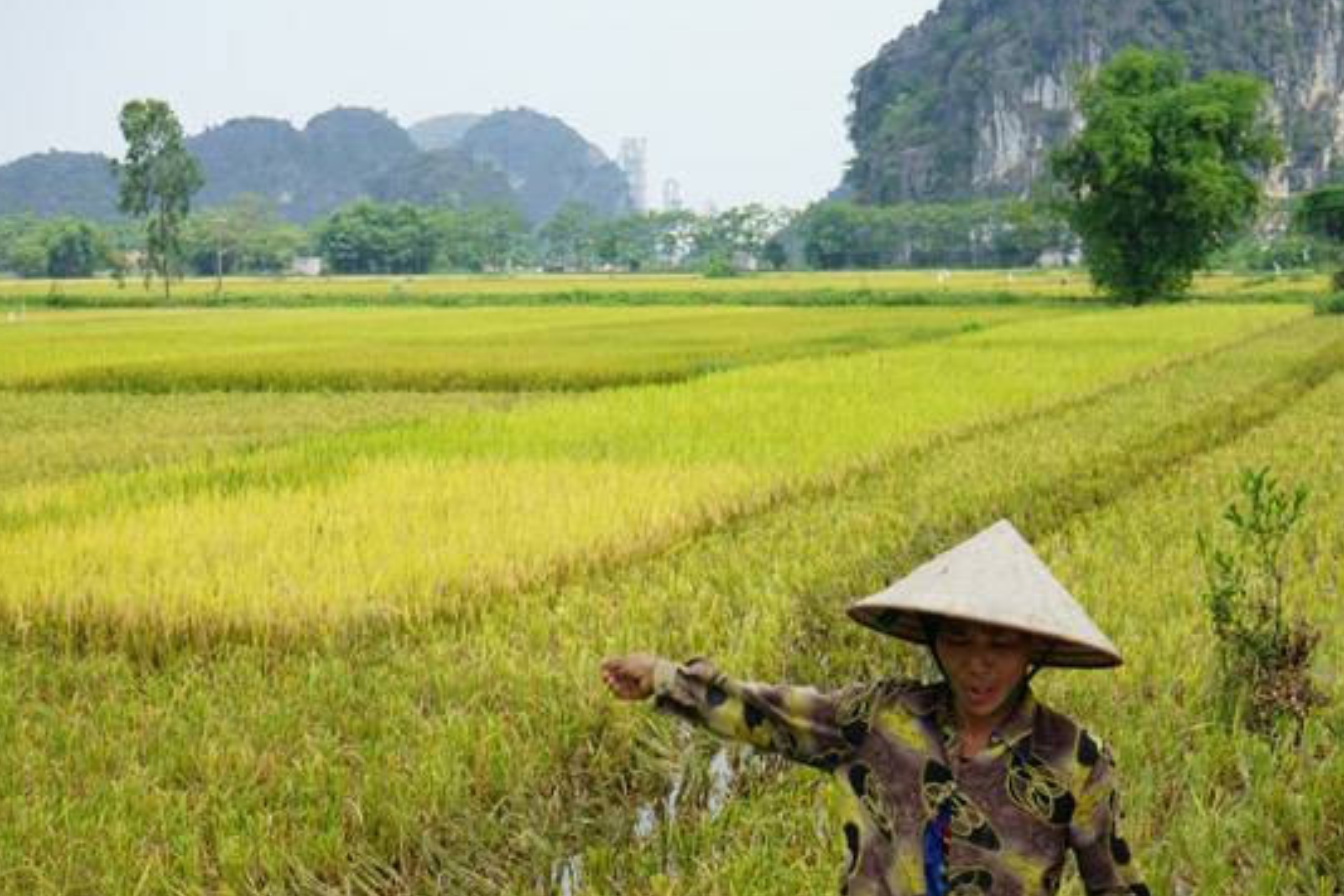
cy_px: 510
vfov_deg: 18.9
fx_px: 2688
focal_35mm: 72
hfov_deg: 28.1
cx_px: 685
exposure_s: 1/125
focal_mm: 62
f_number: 9
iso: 100
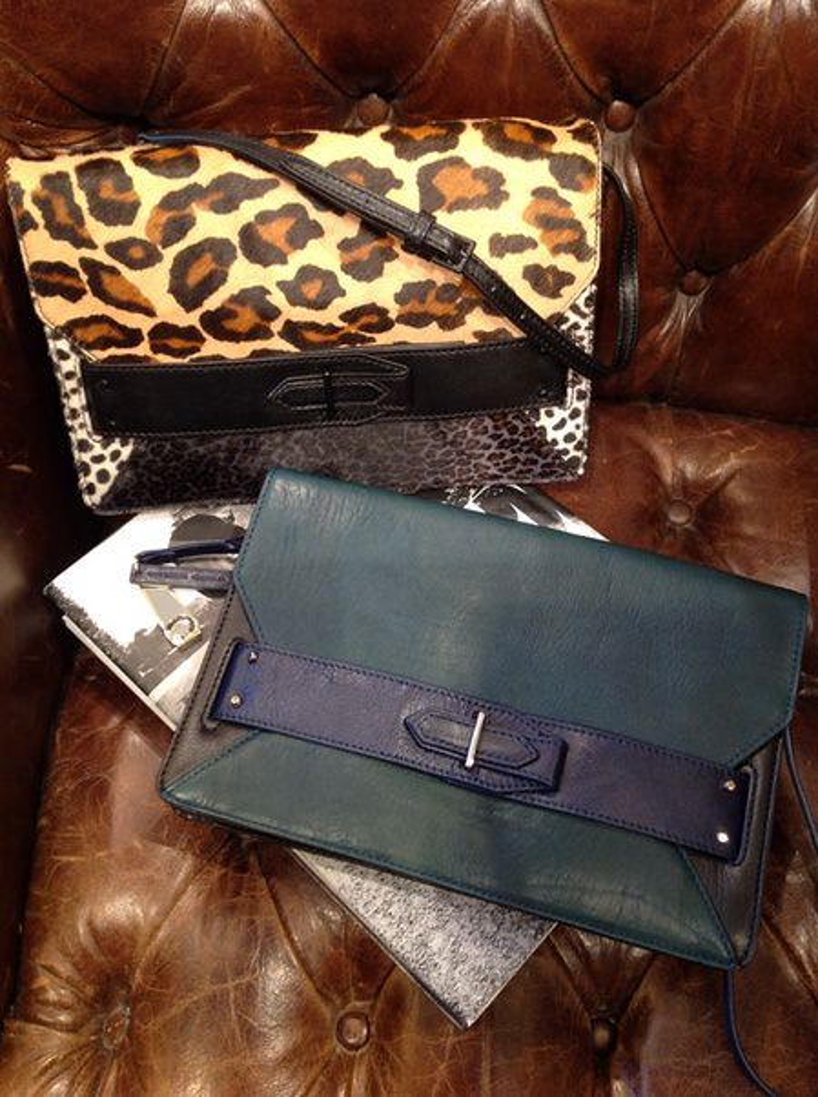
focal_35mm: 35
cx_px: 409
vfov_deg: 52.7
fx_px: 1107
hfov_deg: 40.6
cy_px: 548
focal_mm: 4.28
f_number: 2.4
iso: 100
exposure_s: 1/15
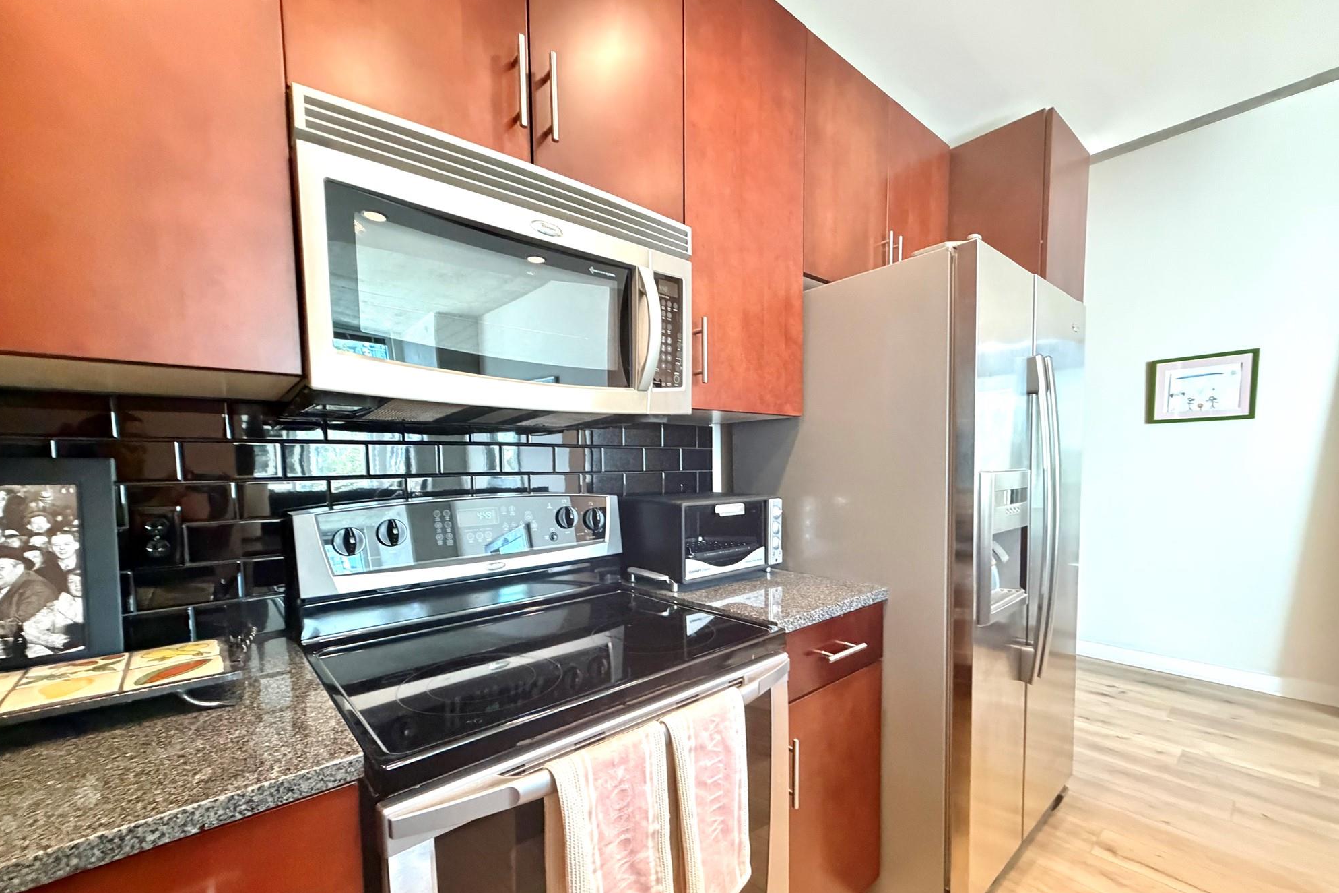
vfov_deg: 76.9
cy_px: 507
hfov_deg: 100.4
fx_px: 558
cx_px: 671
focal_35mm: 15
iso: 1000
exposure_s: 1/40
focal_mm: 2.22
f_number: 2.2
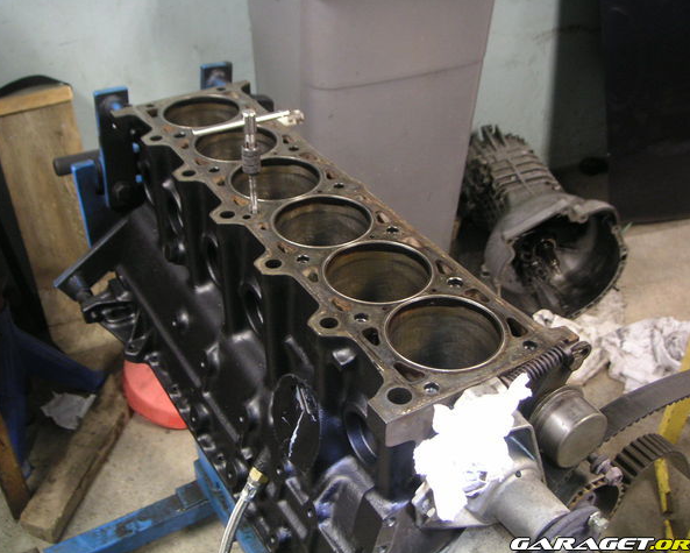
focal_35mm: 40
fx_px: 817
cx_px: 337
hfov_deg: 45.8
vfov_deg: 37.4
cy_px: 276
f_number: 2.8
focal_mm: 6
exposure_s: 1/8
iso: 100
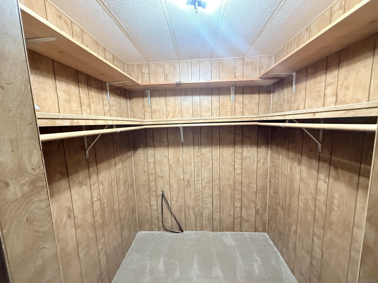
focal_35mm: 14
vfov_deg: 85.7
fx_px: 153
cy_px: 142
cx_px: 189
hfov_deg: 102.1
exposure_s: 1/60
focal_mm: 2.22
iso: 800
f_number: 2.2
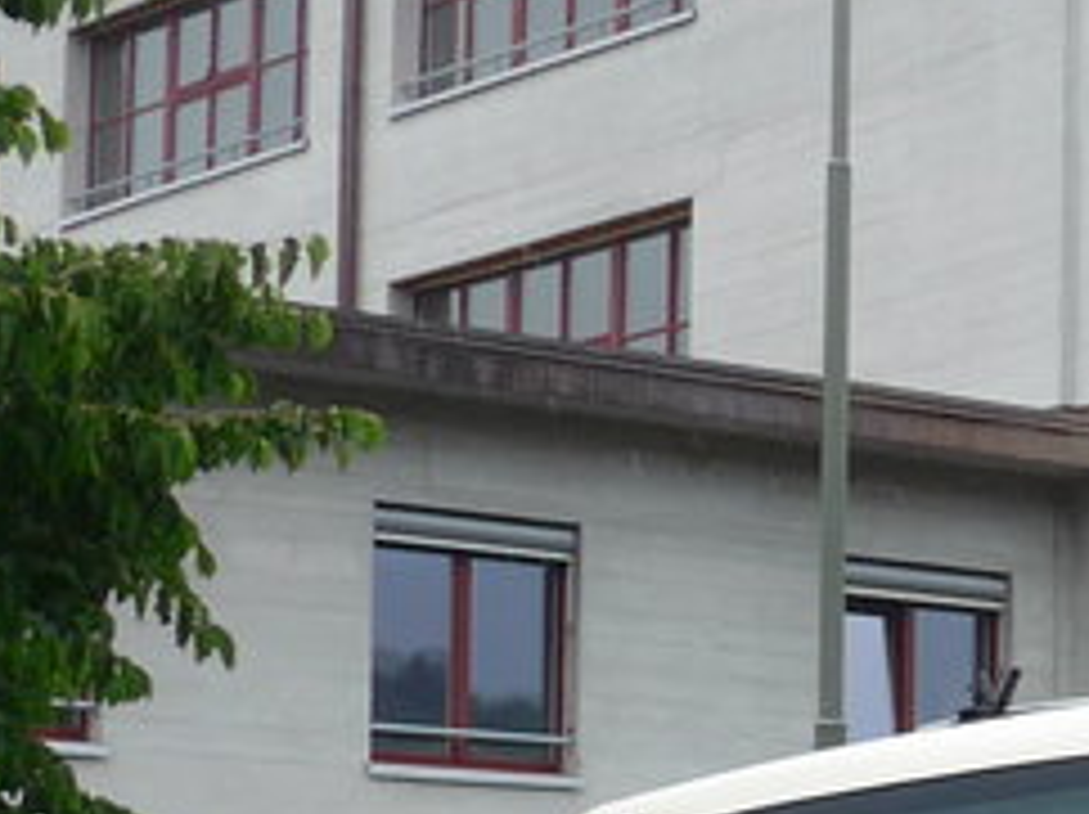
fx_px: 4526
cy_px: 845
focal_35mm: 144
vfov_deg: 10.2
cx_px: 2421
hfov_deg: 11.7
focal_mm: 6
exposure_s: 1/500
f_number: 2.8
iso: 80
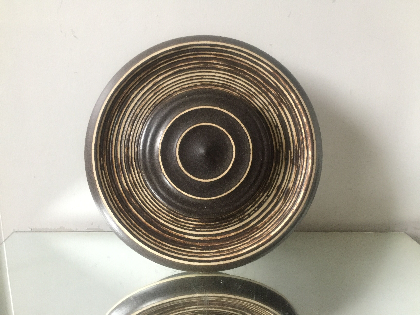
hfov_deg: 61.7
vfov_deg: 48.2
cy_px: 158
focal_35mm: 29
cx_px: 210
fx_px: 352
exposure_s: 1/17
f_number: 2.2
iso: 500
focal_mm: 4.15
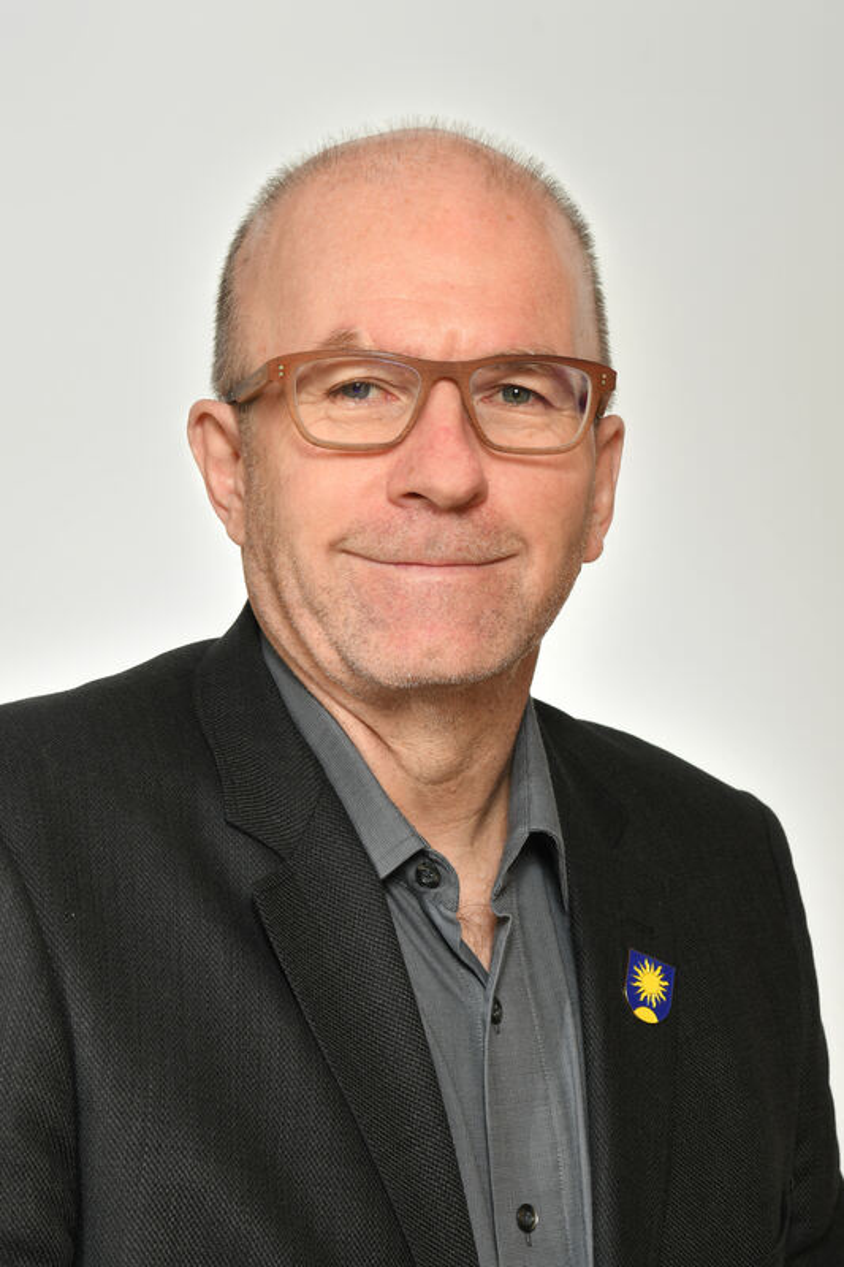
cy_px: 634
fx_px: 2463
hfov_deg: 19.4
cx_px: 422
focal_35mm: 70
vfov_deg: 28.8
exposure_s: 1/250
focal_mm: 70
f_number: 9
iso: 250
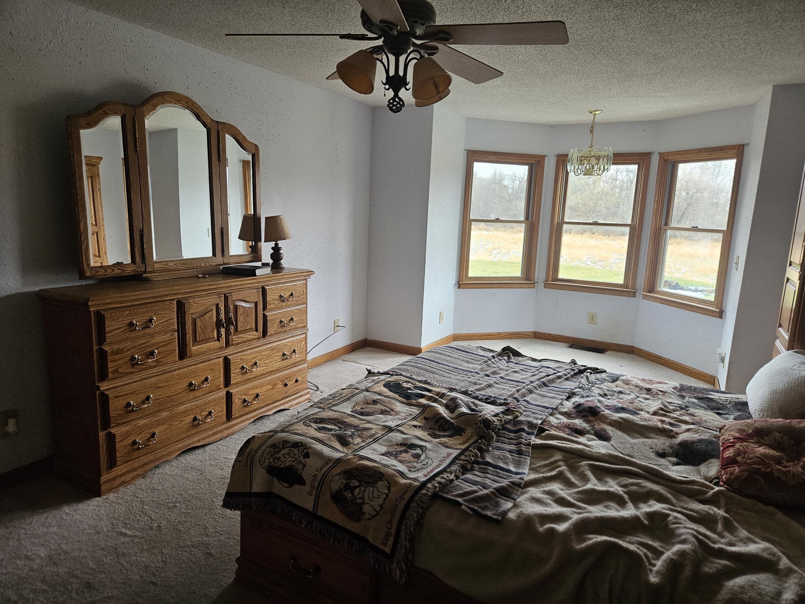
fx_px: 535
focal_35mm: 23
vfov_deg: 58.9
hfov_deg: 73.9
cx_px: 402
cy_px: 302
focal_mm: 5.4
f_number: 1.8
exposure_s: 1/120
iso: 320
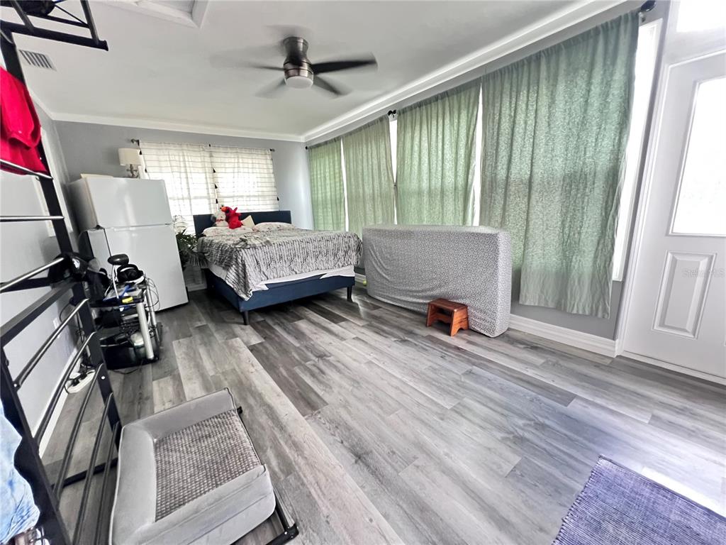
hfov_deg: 106.2
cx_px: 363
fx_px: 273
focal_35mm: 13
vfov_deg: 89.9
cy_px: 272
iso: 1000
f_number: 1.8
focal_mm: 1.57
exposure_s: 1/55
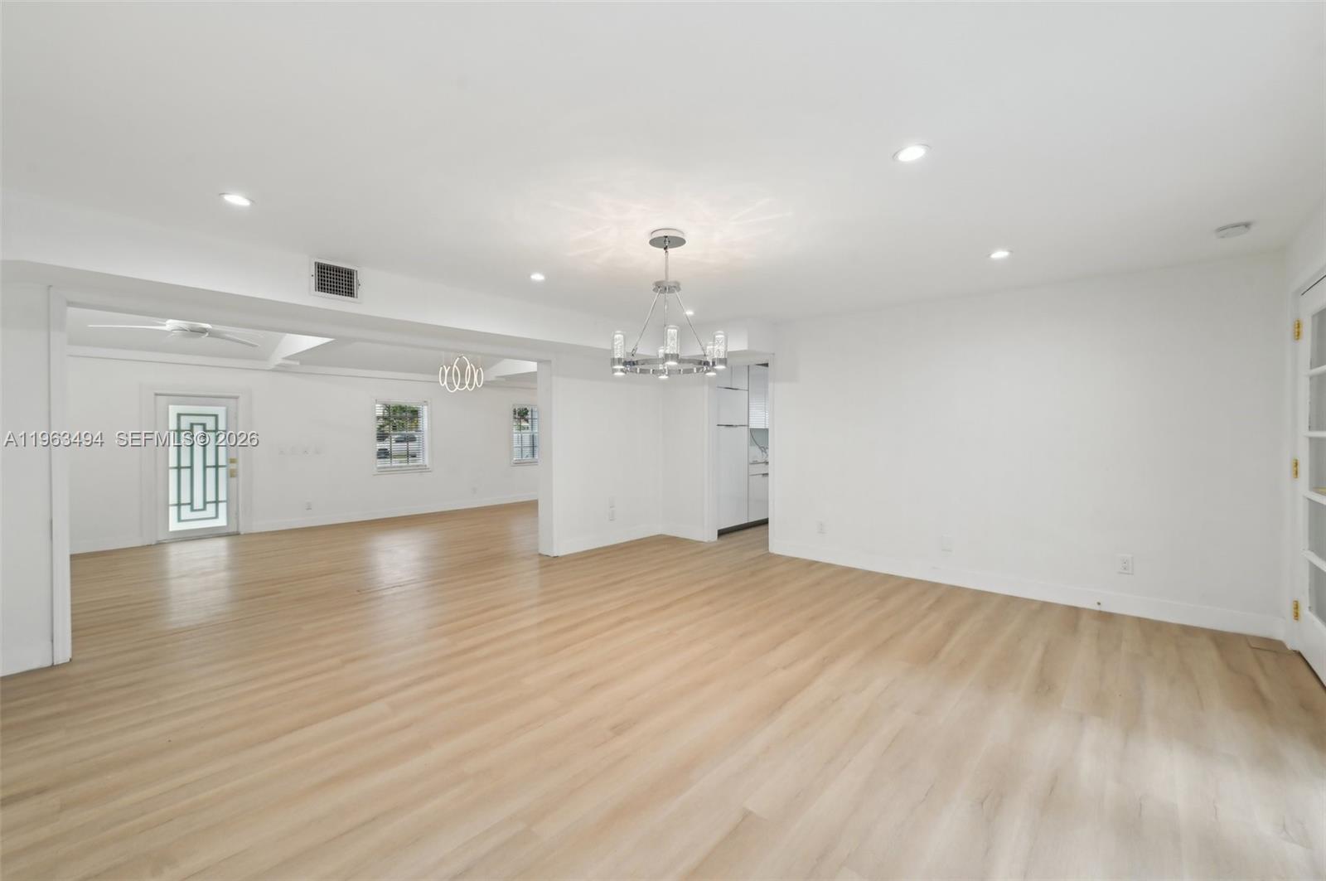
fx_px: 515
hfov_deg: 104.3
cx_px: 663
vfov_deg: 81.1
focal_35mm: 14
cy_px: 440
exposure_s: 1/13
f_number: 8
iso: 180
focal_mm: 14
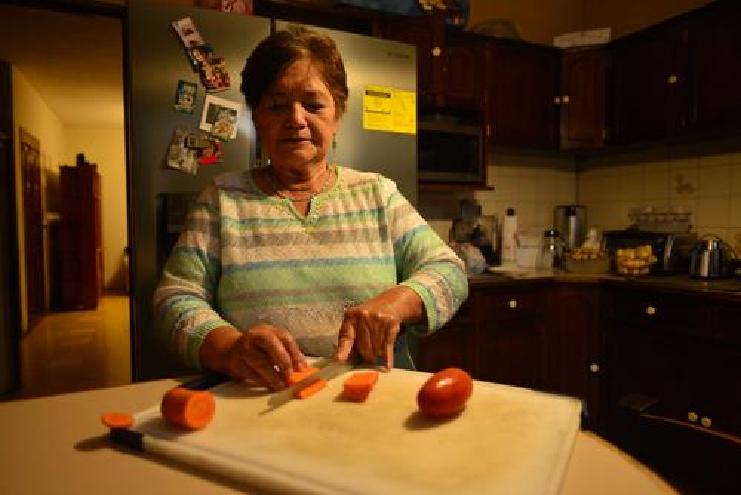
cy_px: 248
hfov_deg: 73.7
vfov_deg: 53.2
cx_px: 370
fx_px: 494
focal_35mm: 24
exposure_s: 1/60
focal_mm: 24
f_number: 2.8
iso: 1600
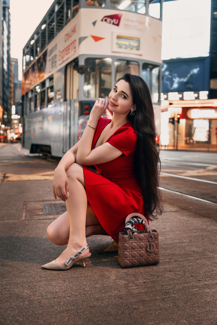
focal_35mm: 37
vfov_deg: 51.9
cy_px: 162
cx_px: 108
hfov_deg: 35.9
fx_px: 335
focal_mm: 37
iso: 1600
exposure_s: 1/100
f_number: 2.8
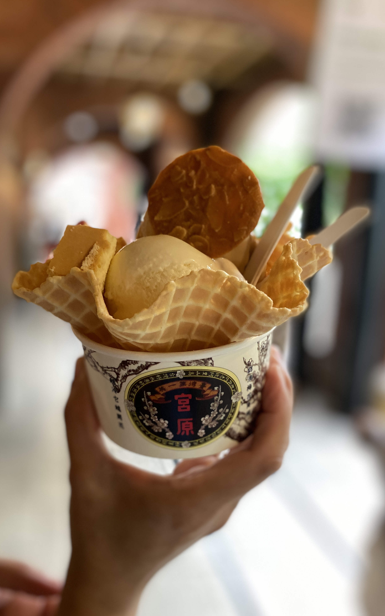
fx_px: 470
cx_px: 175
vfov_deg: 66.5
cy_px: 310
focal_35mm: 28
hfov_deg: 44.5
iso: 250
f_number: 1.8
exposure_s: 1/60
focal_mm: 4.25
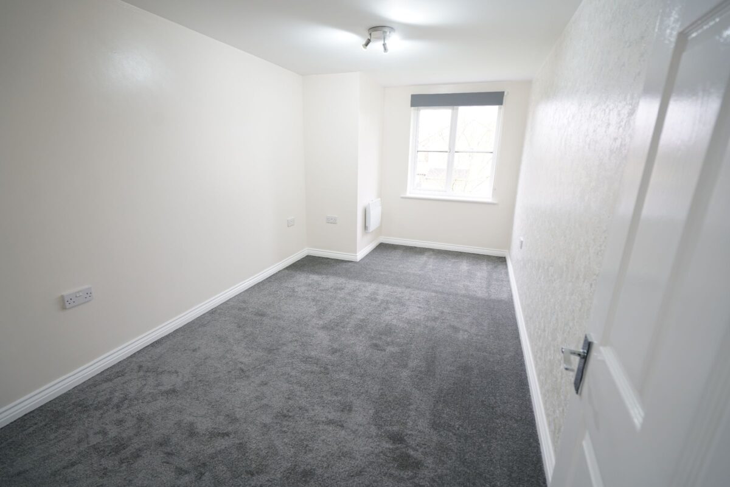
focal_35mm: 16
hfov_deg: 96.7
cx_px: 365
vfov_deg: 73.8
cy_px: 244
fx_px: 325
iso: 200
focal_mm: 16
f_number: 4
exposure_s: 1/15
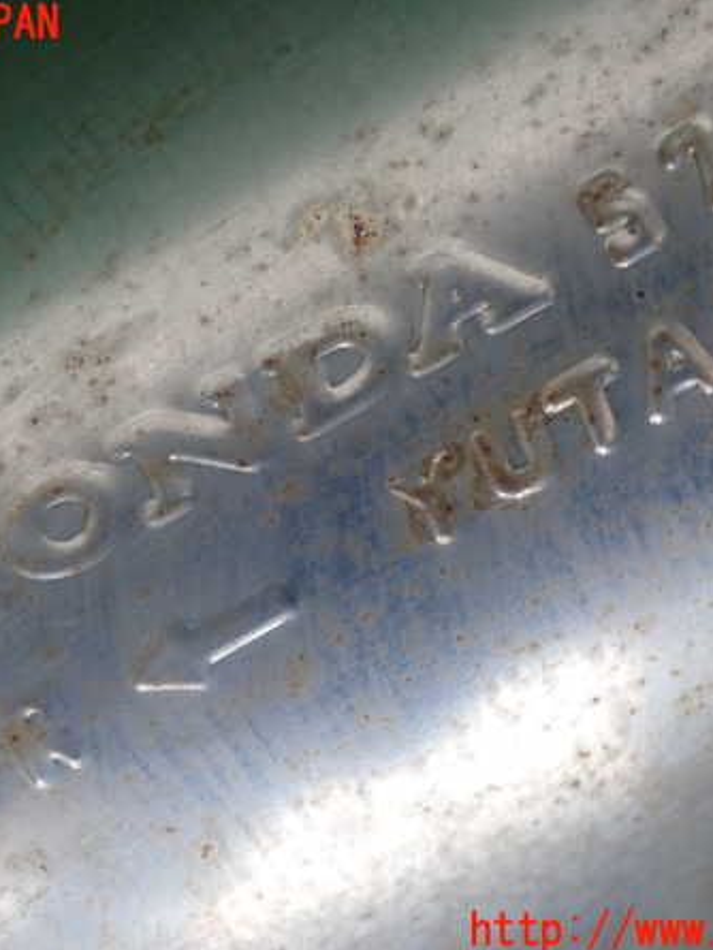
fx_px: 1812
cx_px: 312
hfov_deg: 22.3
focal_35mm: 66
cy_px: 478
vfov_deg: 29.4
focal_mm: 8.99
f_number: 3.2
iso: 200
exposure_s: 1/80
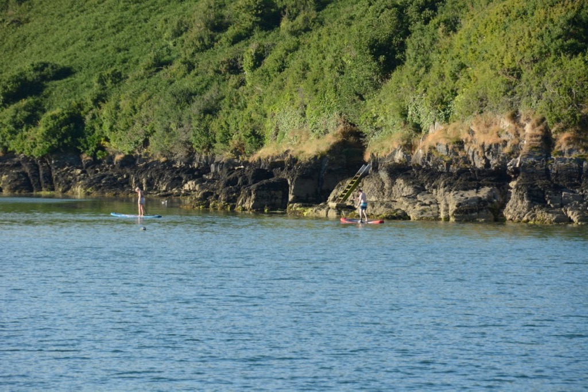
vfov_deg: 4.6
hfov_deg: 6.9
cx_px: 294
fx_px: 4900
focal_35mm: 300
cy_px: 196
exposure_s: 1/1250
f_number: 8
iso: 1250
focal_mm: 200
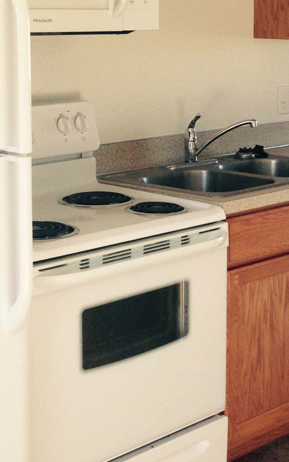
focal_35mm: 93
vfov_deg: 22.3
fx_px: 1173
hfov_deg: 13.8
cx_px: 292
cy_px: 180
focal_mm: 4.12
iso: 64
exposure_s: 1/120
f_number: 2.4
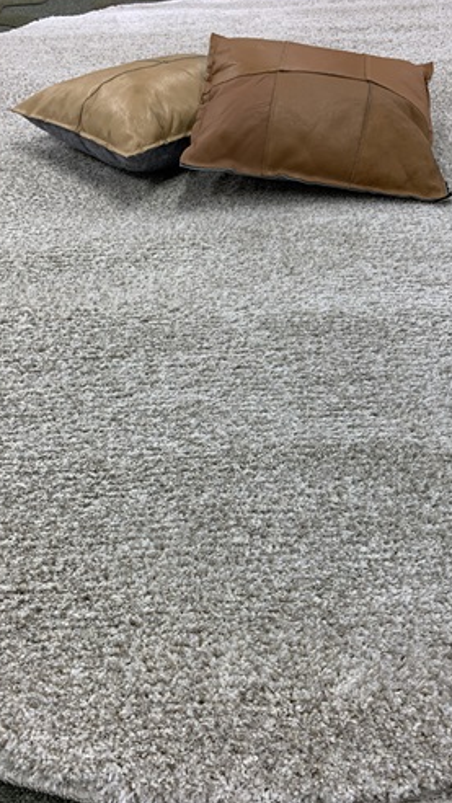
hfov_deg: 40.1
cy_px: 393
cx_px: 258
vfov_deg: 66.0
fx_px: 617
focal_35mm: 29
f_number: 1.8
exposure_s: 1/121
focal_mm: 4.25
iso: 80
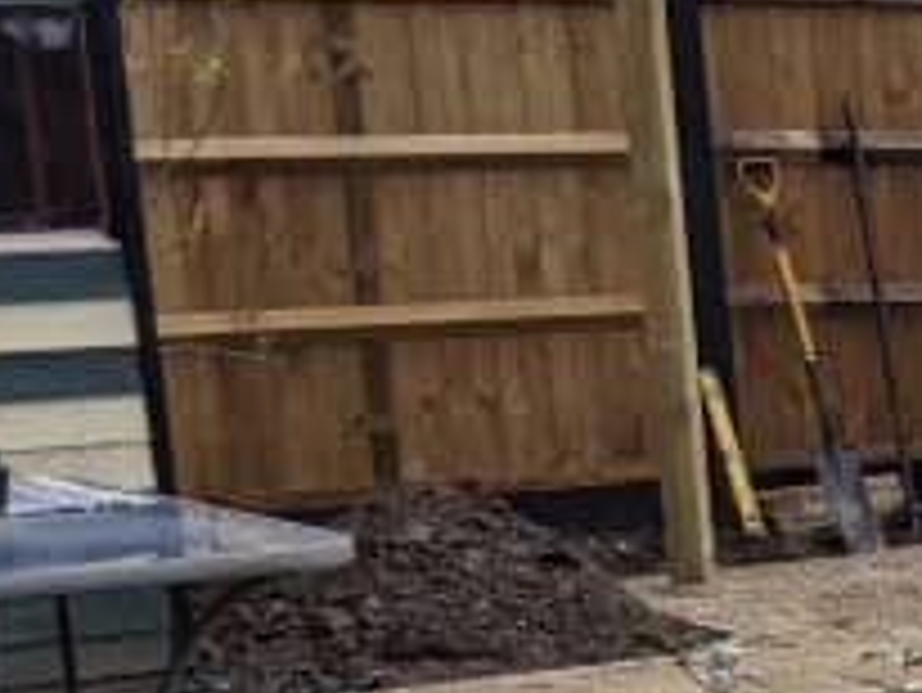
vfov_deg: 10.6
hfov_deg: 12.1
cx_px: 2100
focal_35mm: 135
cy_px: 1026
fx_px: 3598
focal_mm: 4.4
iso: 47
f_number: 1.8
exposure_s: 1/2132
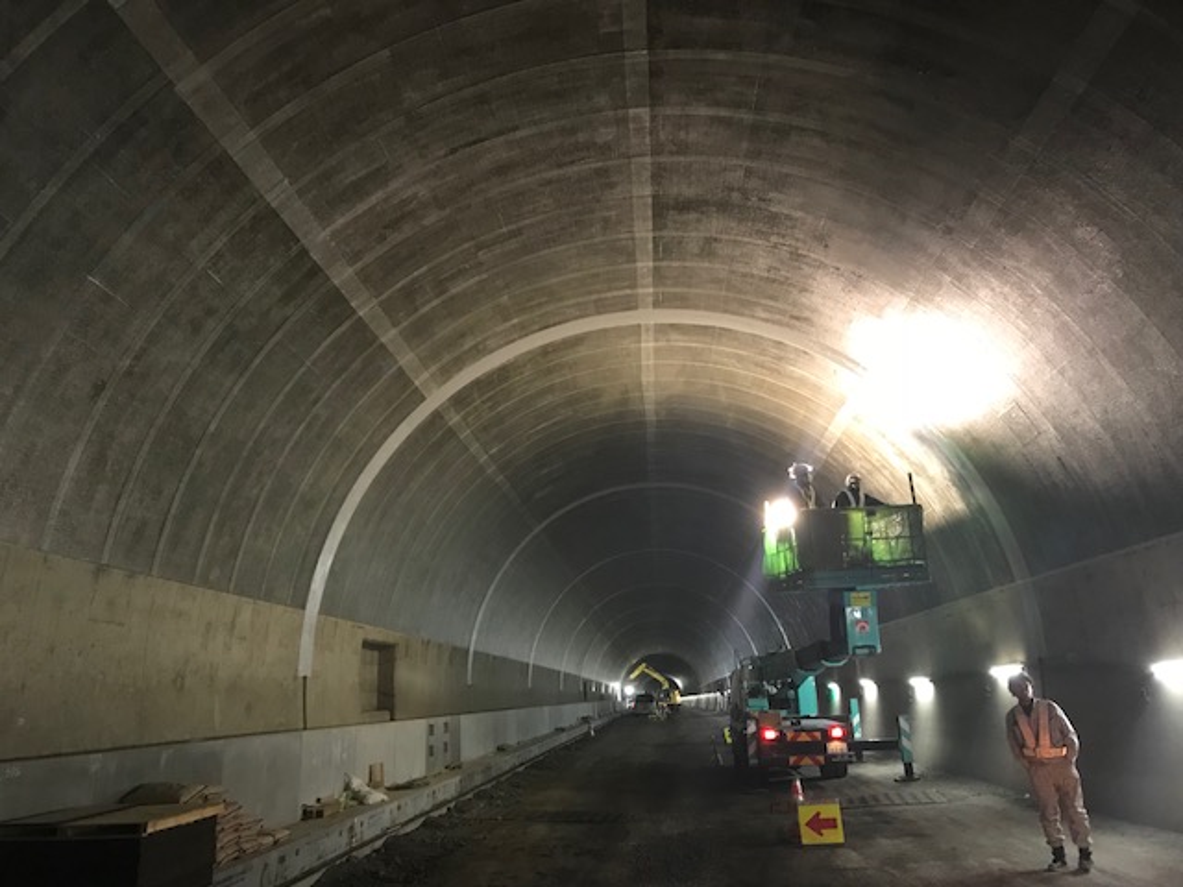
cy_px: 444
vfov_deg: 49.7
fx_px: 957
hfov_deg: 63.4
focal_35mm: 28
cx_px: 592
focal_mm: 3.99
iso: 100
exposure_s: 1/7
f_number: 1.8
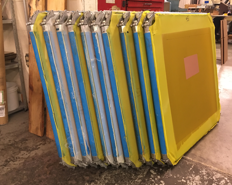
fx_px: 213
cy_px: 94
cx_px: 119
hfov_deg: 57.2
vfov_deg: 47.1
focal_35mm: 31
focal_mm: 4.15
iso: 50
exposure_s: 1/4
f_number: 2.2
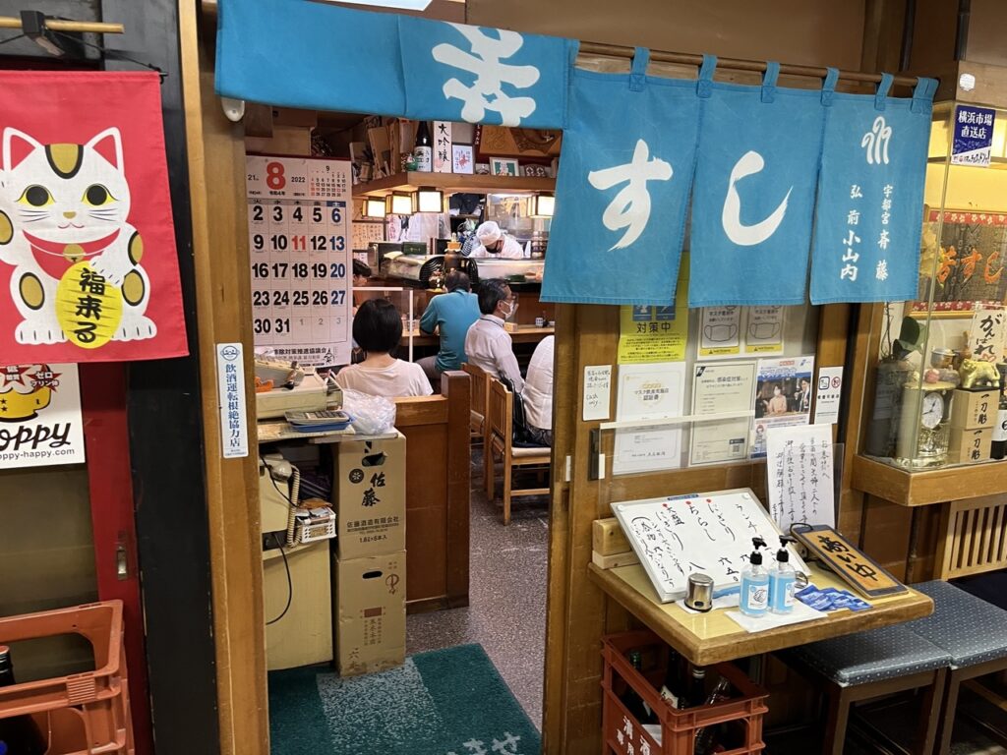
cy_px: 378
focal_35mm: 26
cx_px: 504
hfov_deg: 67.3
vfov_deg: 53.1
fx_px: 756
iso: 160
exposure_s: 1/50
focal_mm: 5.1
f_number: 1.6
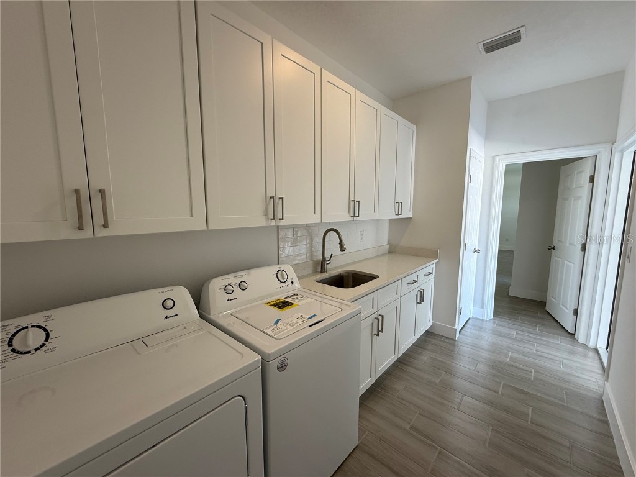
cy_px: 238
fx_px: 257
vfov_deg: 85.7
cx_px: 318
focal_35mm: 14
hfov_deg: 102.1
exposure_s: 1/120
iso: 125
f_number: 2.2
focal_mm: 2.22
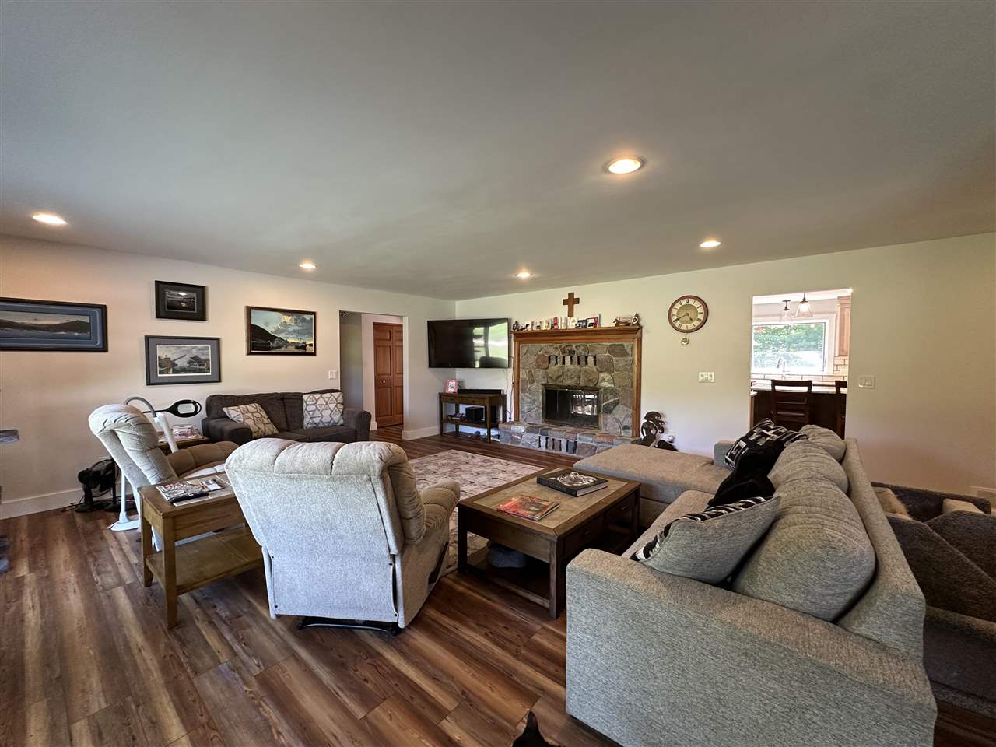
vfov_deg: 85.7
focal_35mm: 14
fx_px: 403
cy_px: 374
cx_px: 498
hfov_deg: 102.1
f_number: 2.2
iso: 200
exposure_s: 1/60
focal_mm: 2.22
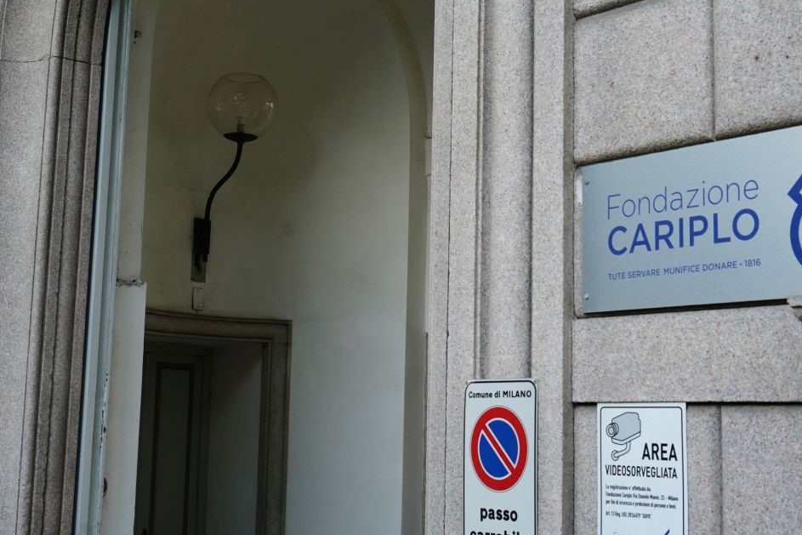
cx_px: 347
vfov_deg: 24.2
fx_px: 1248
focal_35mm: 56
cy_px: 213
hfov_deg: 35.6
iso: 800
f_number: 6.3
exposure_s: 1/320
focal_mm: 44
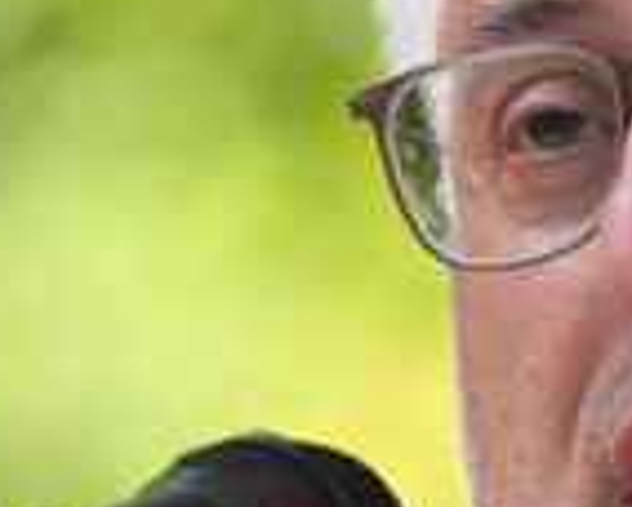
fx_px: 25324
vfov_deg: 1.1
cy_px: 416
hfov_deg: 1.4
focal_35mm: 1352
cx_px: 650
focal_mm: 200
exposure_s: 1/2500
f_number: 2.8
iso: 800
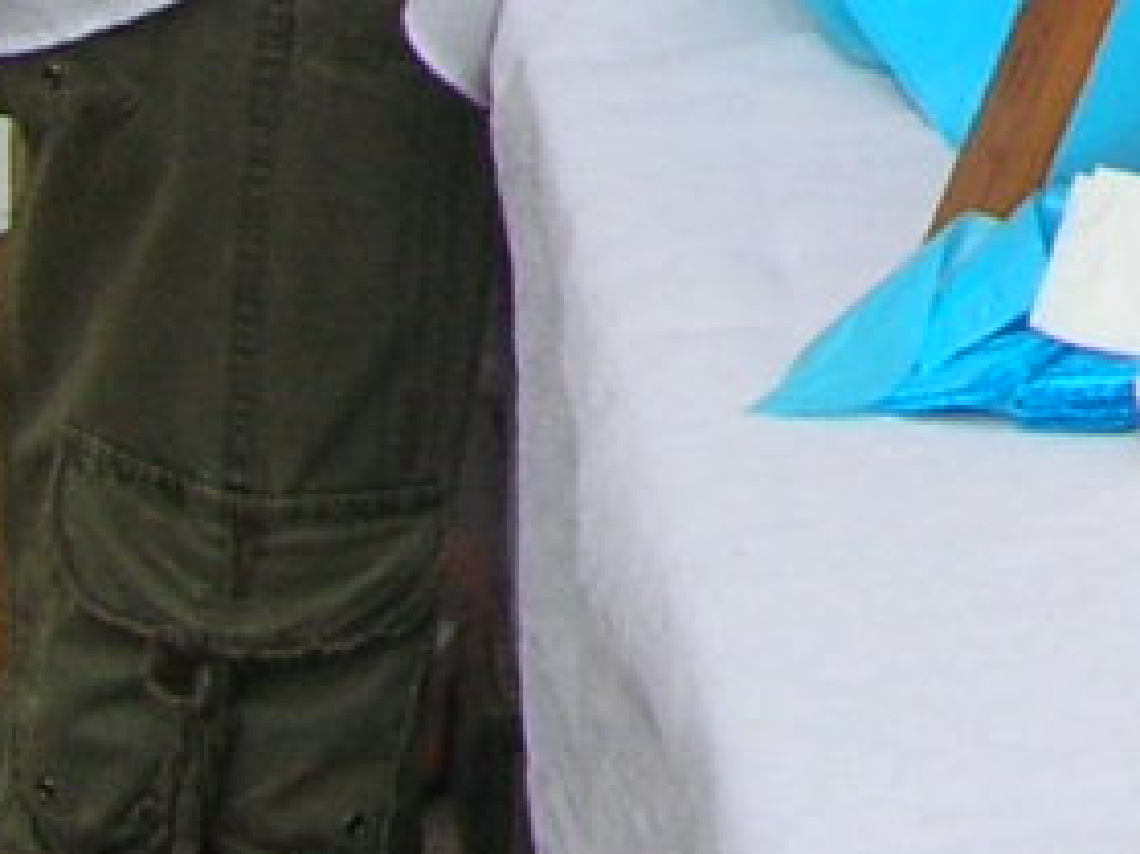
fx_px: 6617
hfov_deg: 9.1
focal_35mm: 201
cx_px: 2492
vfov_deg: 7.0
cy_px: -1046
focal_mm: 5.8
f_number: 2.8
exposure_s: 1/186
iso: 50
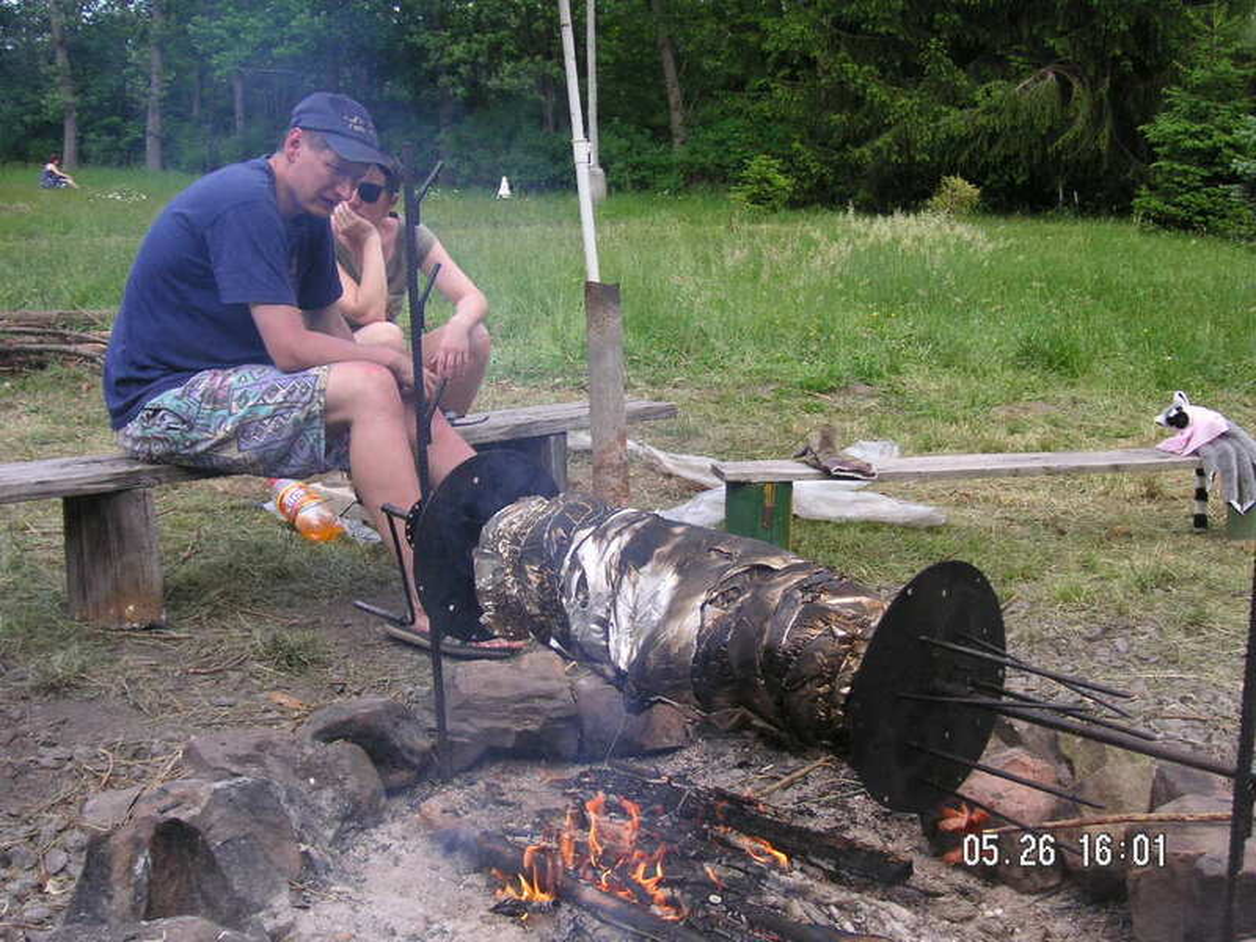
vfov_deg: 35.1
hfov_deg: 45.8
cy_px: 471
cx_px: 628
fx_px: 1488
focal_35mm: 41
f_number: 3
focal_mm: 6.9
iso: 50
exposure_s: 1/250
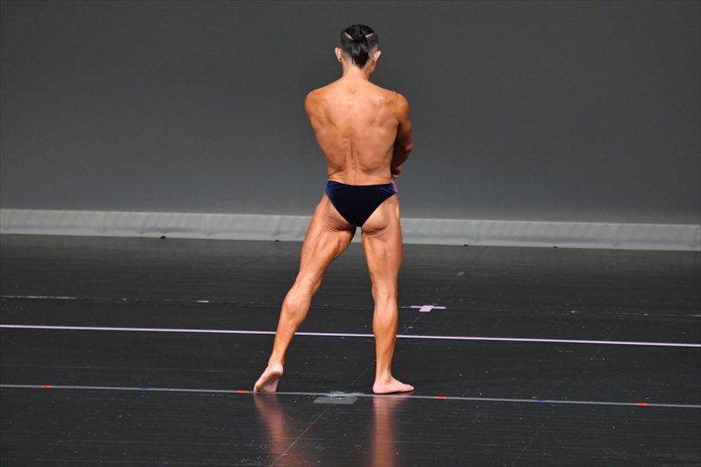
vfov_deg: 4.0
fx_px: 6715
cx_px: 350
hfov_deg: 6.0
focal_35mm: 345
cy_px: 234
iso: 4000
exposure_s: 1/400
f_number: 5.6
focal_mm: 230
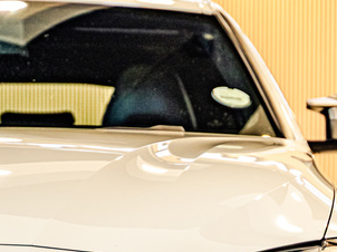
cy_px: 323
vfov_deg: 6.8
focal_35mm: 215
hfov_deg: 9.2
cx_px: 287
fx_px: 2091
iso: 500
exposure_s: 1/125
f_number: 2.8
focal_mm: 66
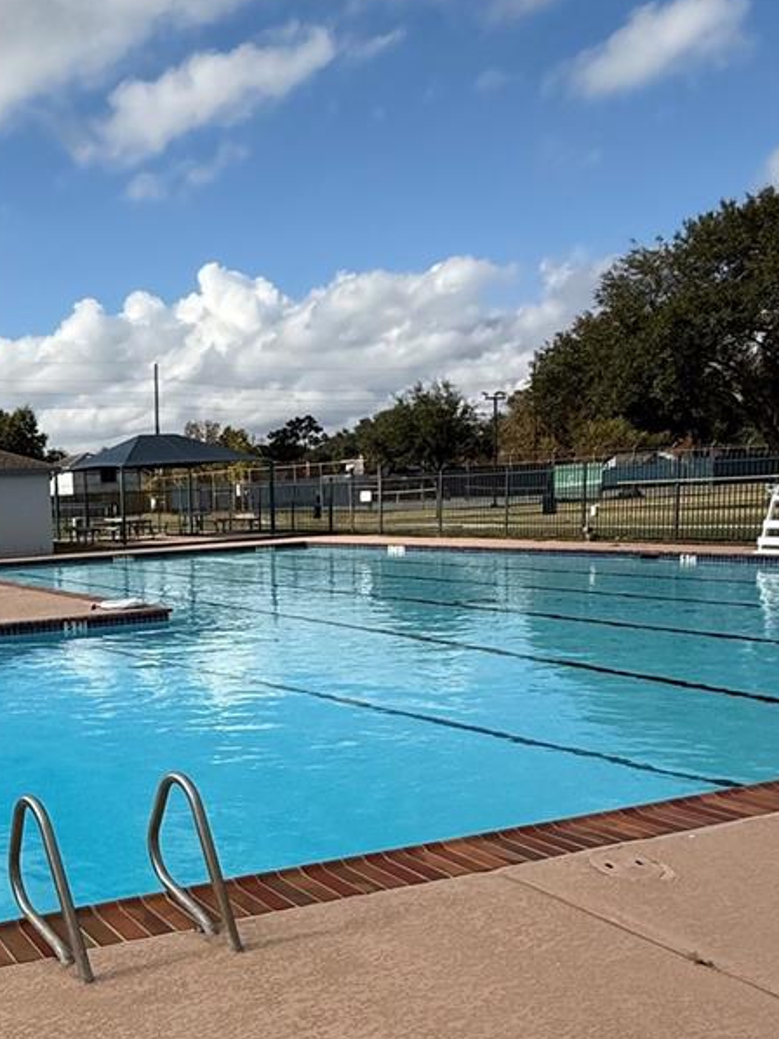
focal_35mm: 36
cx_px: 33
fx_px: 1080
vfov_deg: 50.9
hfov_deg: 36.4
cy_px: 642
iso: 50
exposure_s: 1/3460
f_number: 2.2
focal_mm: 2.22
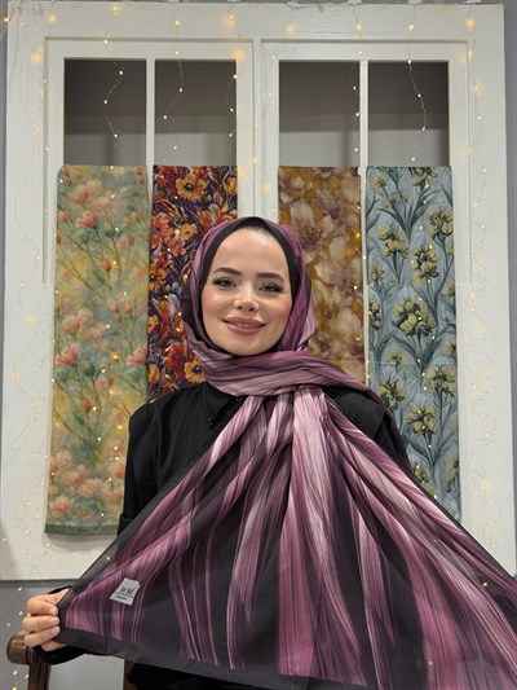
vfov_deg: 39.6
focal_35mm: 48
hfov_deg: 30.3
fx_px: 955
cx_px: 258
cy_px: 345
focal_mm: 6.76
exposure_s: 1/50
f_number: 1.78
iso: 100
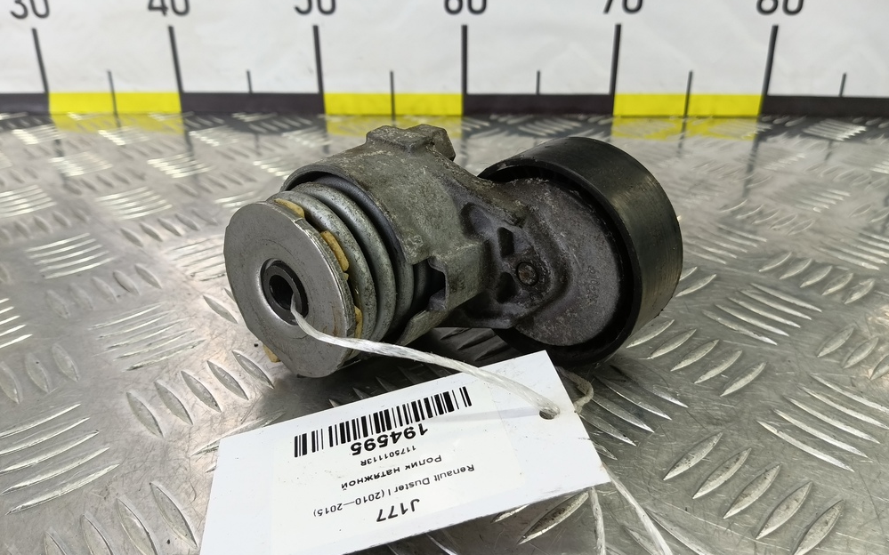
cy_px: 253
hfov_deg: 72.6
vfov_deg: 49.2
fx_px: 606
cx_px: 440
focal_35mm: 25
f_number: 1.6
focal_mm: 4.11
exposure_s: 1/50
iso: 122
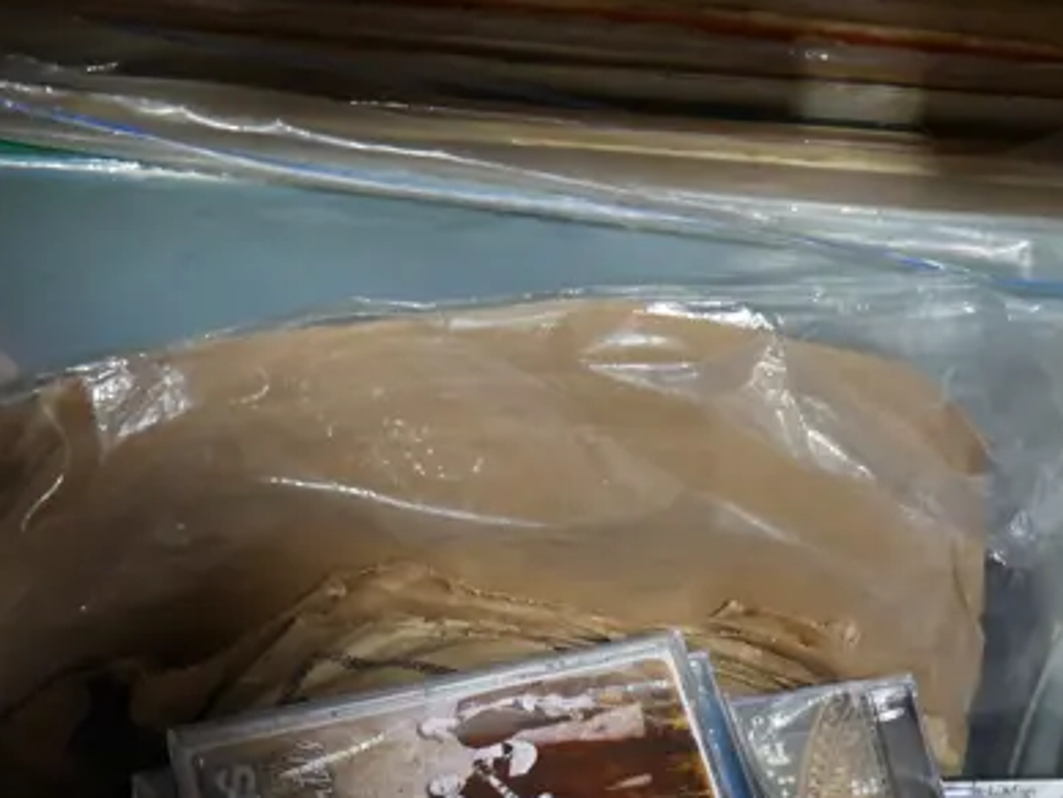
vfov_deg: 11.0
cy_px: 994
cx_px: 666
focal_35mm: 132
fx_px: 4054
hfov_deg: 14.9
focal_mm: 25
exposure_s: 1/60
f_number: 5.3
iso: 640
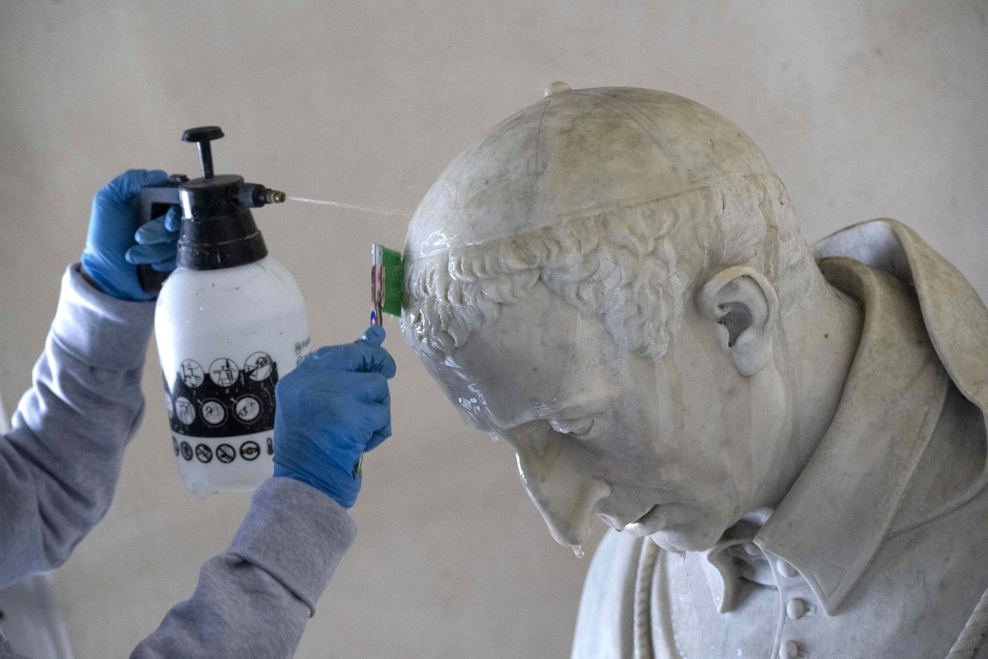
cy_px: 330
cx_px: 494
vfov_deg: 19.5
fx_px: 1921
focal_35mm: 70
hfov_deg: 28.8
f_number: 4
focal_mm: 70
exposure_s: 1/200
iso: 4000
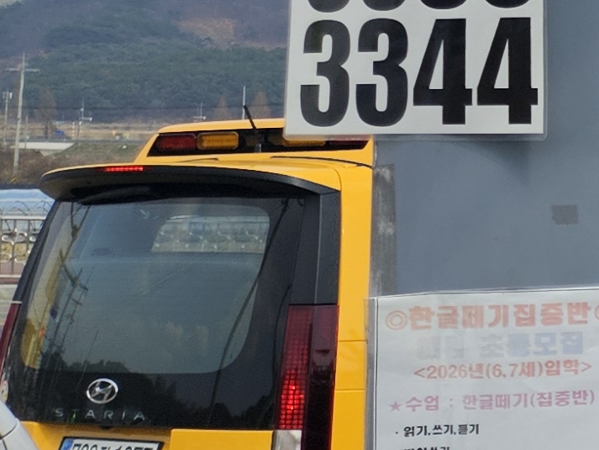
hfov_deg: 11.1
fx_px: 2233
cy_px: 42
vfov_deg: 11.4
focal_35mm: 129
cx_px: 1677
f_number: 1.8
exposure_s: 1/1142
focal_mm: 5.4
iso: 25
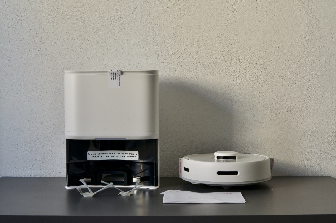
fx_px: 699
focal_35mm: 75
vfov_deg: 18.1
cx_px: 168
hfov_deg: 27.0
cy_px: 112
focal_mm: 50
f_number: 13
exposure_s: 1/6
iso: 100
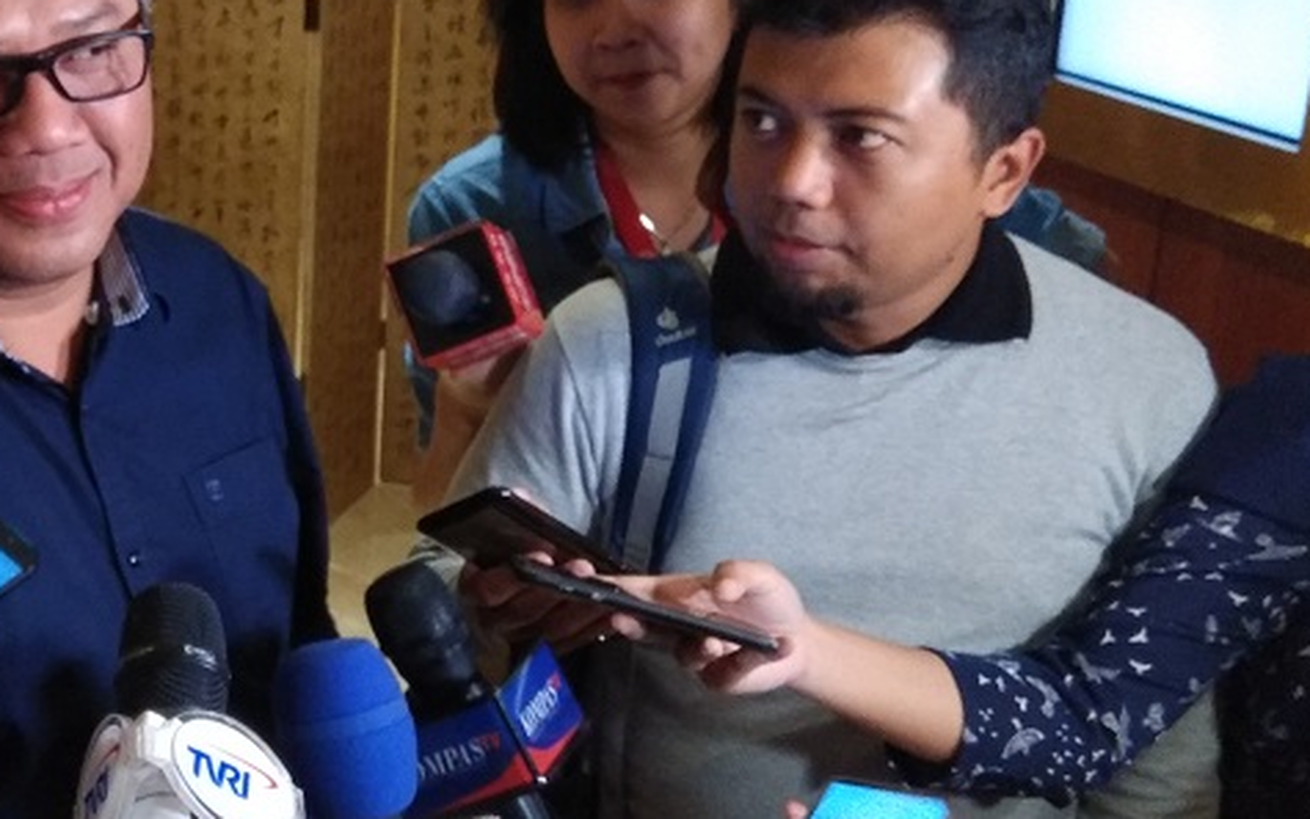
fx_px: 1714
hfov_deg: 39.4
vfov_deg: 26.9
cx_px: 179
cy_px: 383
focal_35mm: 48
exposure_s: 1/20
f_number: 2
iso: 640
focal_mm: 3.57
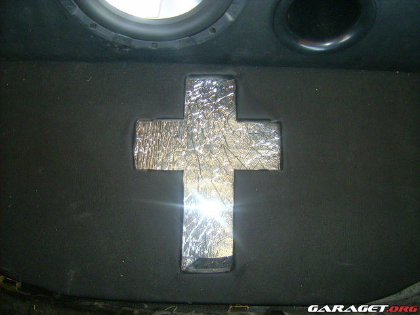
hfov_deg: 52.6
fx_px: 425
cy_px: 158
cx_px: 210
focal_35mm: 35
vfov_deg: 40.7
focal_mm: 5.95
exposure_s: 1/60
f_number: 2.8
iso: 100
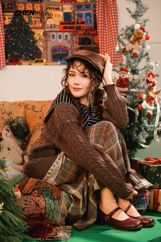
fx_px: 388
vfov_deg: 34.5
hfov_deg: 23.4
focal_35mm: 58
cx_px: 80
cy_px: 121
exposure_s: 1/125
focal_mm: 57.9
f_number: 2.8
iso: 500
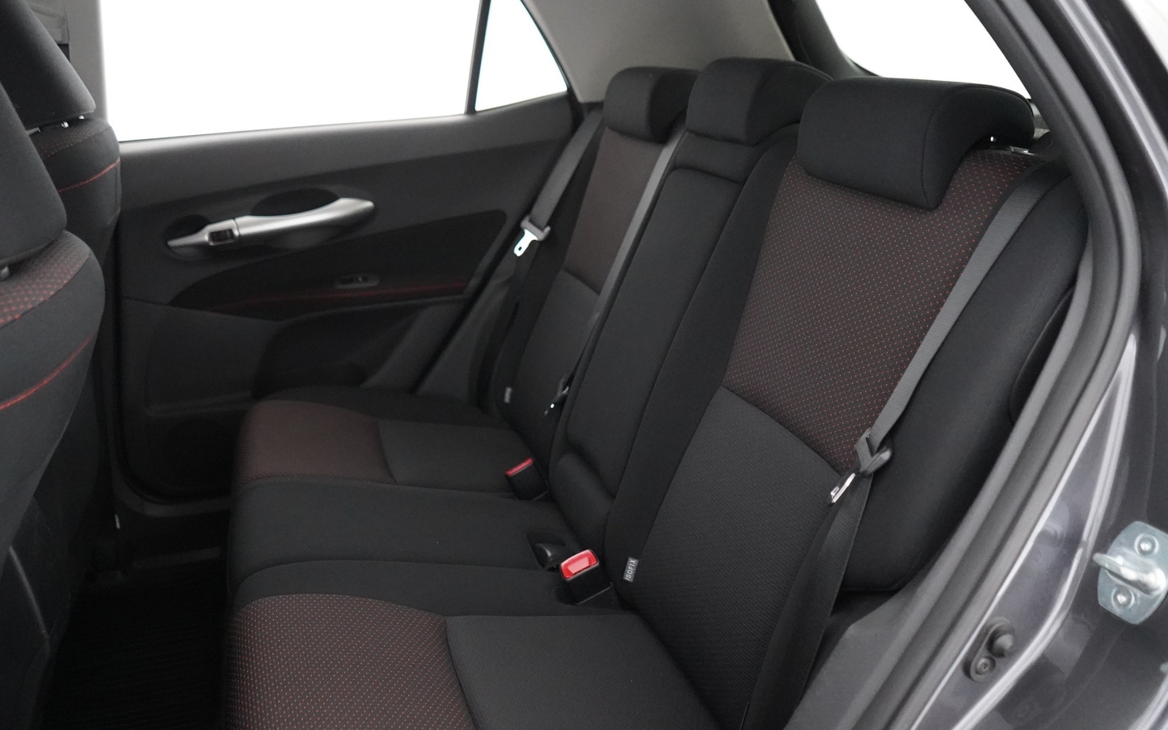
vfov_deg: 39.4
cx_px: 594
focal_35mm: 32
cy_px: 365
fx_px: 1019
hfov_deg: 59.7
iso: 12800
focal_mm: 28
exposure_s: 1/80
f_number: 3.5
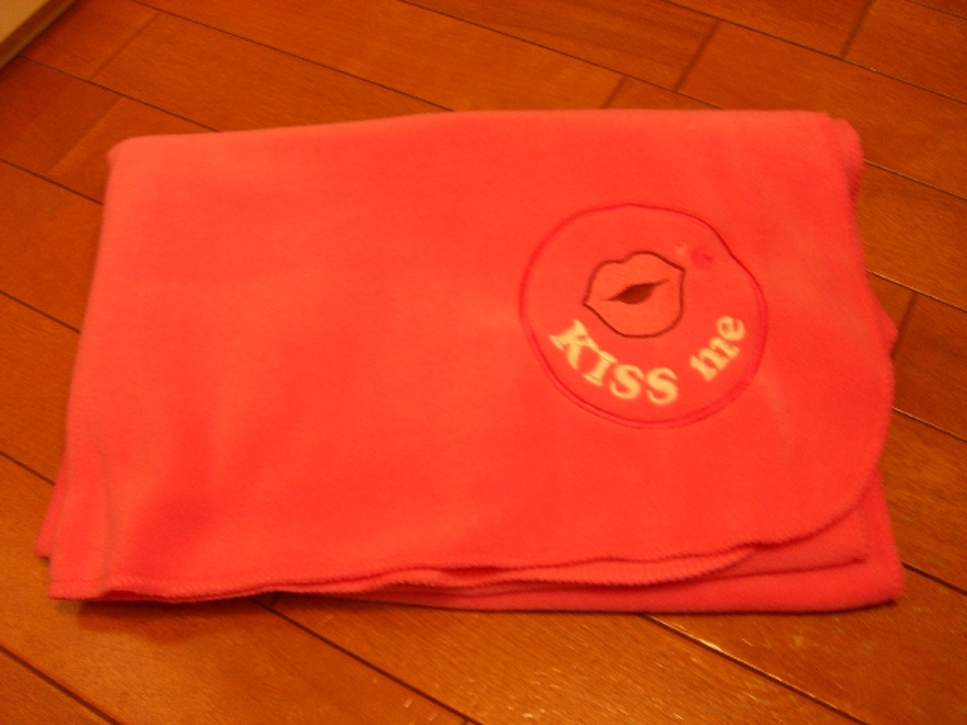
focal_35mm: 38
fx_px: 1062
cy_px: 362
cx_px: 484
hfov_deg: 49.0
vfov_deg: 37.7
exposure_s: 1/25
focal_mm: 6.2
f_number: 2.7
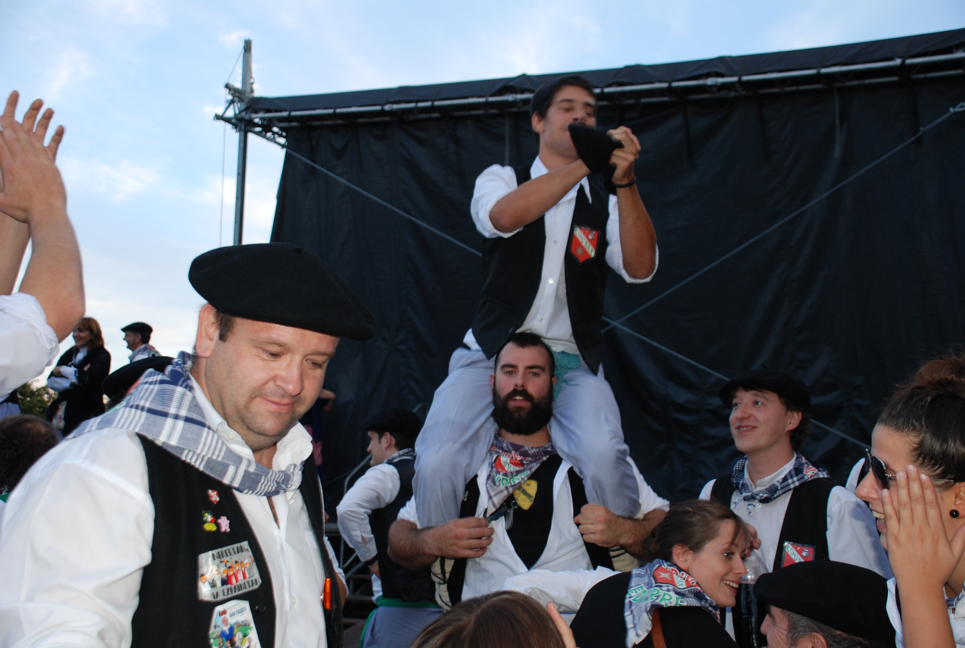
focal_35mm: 42
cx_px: 482
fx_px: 1128
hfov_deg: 46.3
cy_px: 324
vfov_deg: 32.0
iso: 200
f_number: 4
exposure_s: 1/60
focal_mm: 28
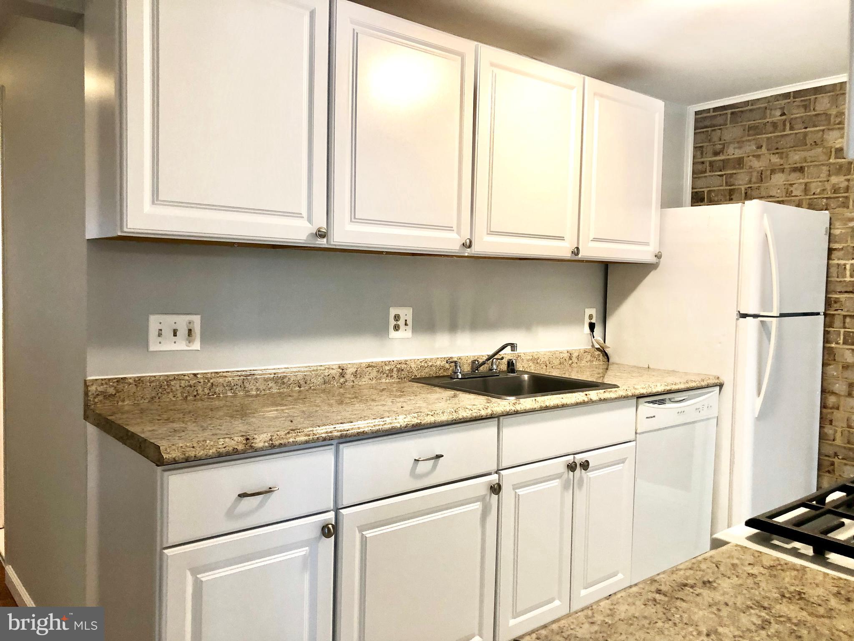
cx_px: 427
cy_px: 320
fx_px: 691
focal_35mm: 28
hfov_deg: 63.4
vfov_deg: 49.7
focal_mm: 3.99
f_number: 1.8
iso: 40
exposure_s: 1/20
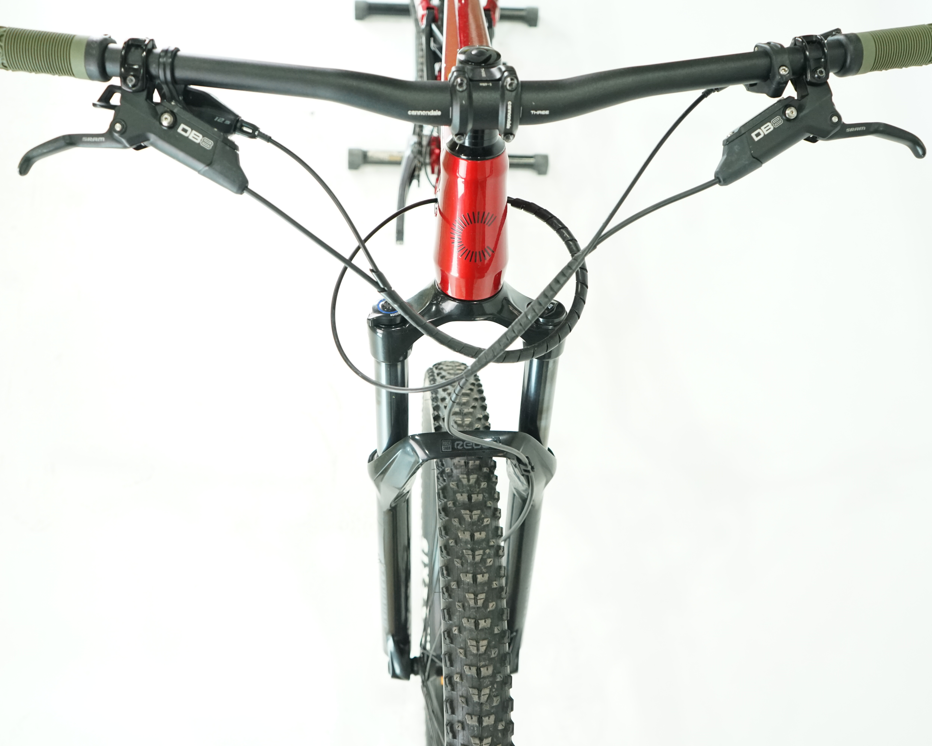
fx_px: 910
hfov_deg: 54.2
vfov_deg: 44.5
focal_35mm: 33
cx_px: 466
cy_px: 374
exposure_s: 1/200
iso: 2500
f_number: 4.5
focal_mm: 29
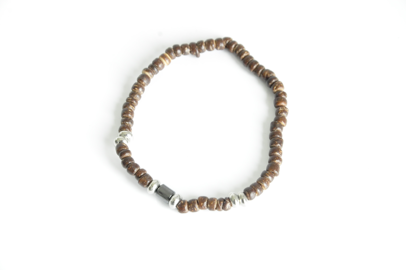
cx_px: 203
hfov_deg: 13.1
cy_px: 135
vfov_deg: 8.7
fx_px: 1774
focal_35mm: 158
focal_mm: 105
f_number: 9.5
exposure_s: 1/90
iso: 3200
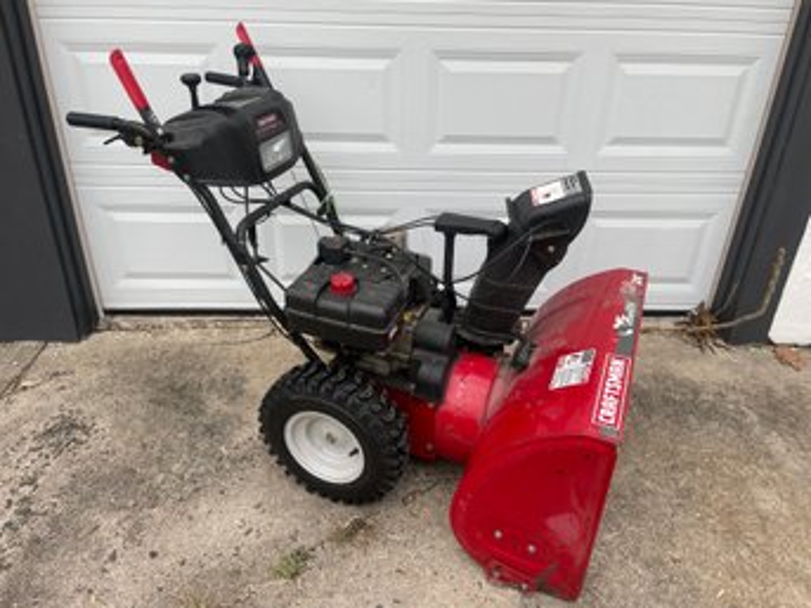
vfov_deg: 53.0
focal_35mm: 26
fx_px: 609
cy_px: 304
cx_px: 406
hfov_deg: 67.3
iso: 32
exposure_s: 1/210
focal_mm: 4.2
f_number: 1.6
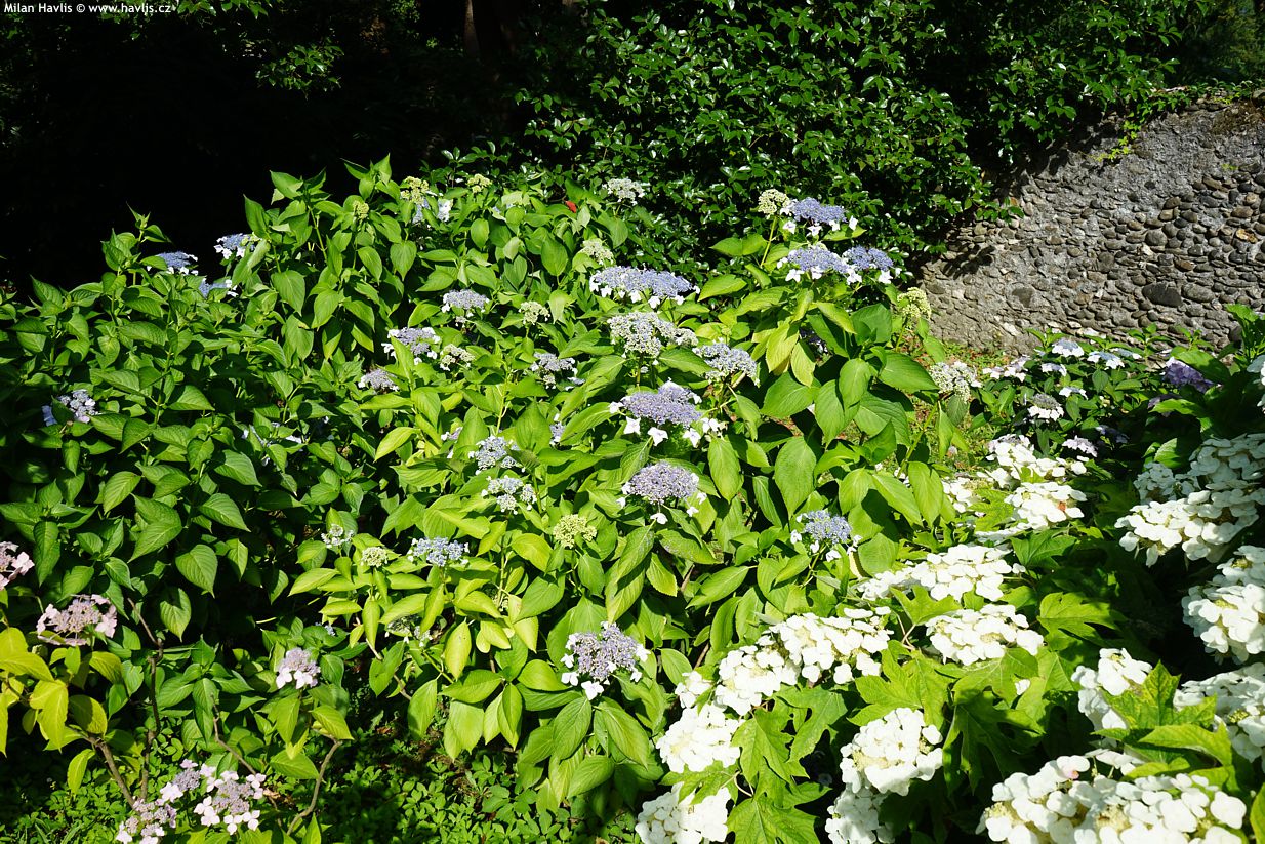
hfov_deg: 57.2
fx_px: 1160
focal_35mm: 33
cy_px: 422
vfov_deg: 40.0
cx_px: 632
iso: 100
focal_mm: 33
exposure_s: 1/125
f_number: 11
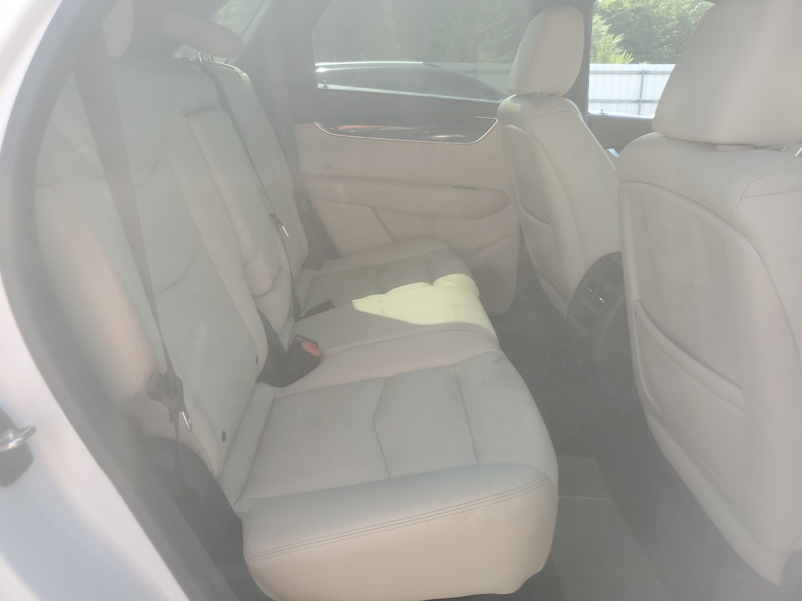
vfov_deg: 53.1
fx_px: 602
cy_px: 300
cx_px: 401
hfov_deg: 67.3
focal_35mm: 26
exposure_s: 1/625
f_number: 1.5
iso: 50
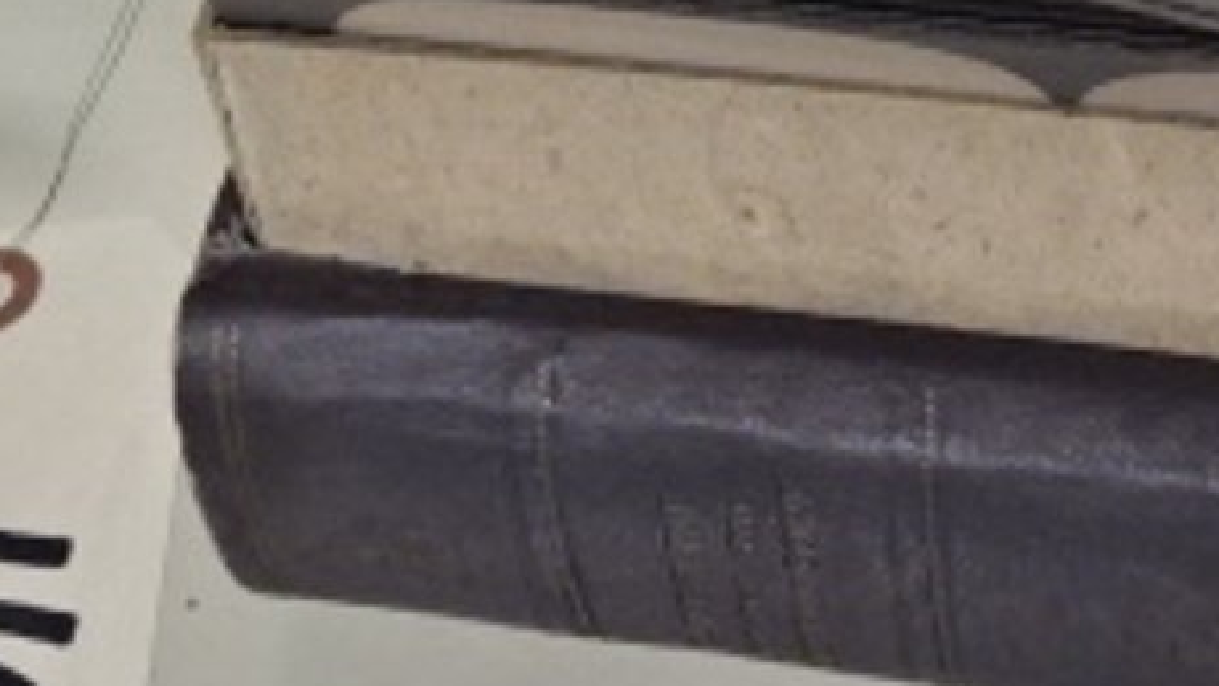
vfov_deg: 13.3
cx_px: 624
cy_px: -335
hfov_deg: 24.7
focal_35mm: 86
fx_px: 2780
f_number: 3.5
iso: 640
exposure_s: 1/30
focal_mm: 4.1
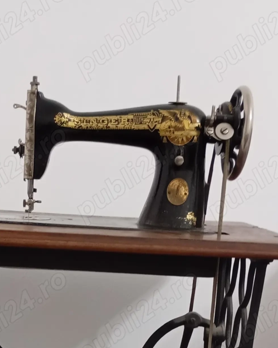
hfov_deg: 25.5
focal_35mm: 59
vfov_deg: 29.8
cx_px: 71
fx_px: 607
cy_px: 347
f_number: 1.8
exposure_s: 1/20
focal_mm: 4.27
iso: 1995
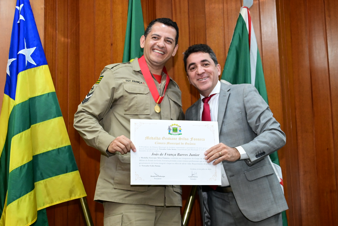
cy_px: 113
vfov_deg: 23.4
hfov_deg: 34.5
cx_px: 169
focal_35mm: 58
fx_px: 545
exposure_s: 1/125
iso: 4000
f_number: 4.5
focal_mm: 39
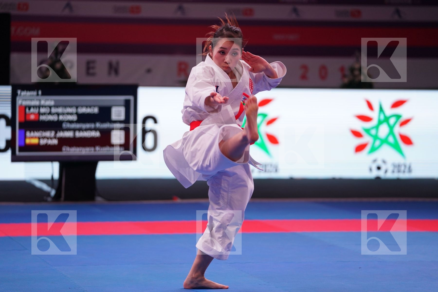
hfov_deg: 15.5
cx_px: 219
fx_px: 1606
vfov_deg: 10.4
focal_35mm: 132
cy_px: 146
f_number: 2.8
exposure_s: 1/500
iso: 1250
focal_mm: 132
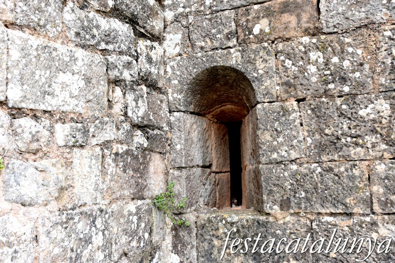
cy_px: 132
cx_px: 198
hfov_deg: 46.4
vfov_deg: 31.9
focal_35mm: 42
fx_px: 461
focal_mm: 28
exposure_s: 1/125
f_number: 5.6
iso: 500
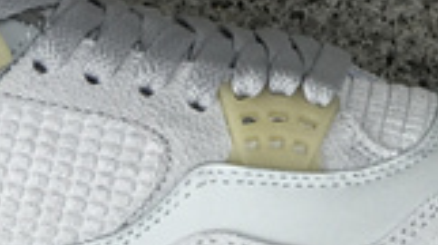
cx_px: 324
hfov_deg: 7.5
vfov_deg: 4.2
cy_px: -110
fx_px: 3317
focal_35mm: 286
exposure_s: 1/215
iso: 20
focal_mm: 6.6
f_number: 2.8
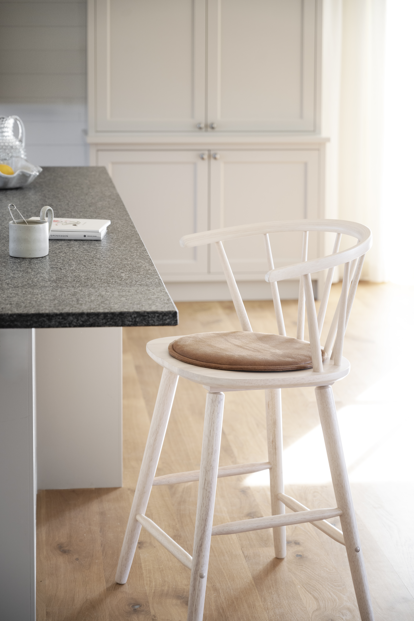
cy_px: 310
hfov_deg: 19.5
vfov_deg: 28.8
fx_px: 1207
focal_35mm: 70
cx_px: 207
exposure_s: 1/100
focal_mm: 70
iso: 320
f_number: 4
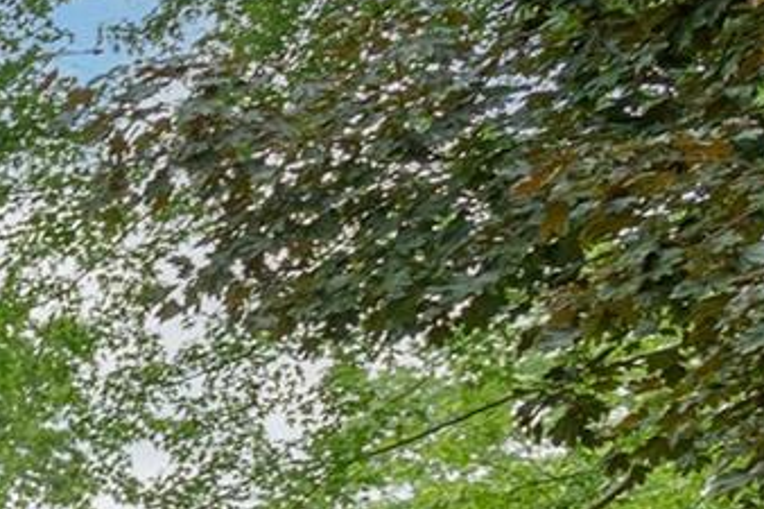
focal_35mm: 103
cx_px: -1268
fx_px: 2185
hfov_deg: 12.8
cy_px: 1007
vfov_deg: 11.9
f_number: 7.1
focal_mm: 17
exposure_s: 1/320
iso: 320
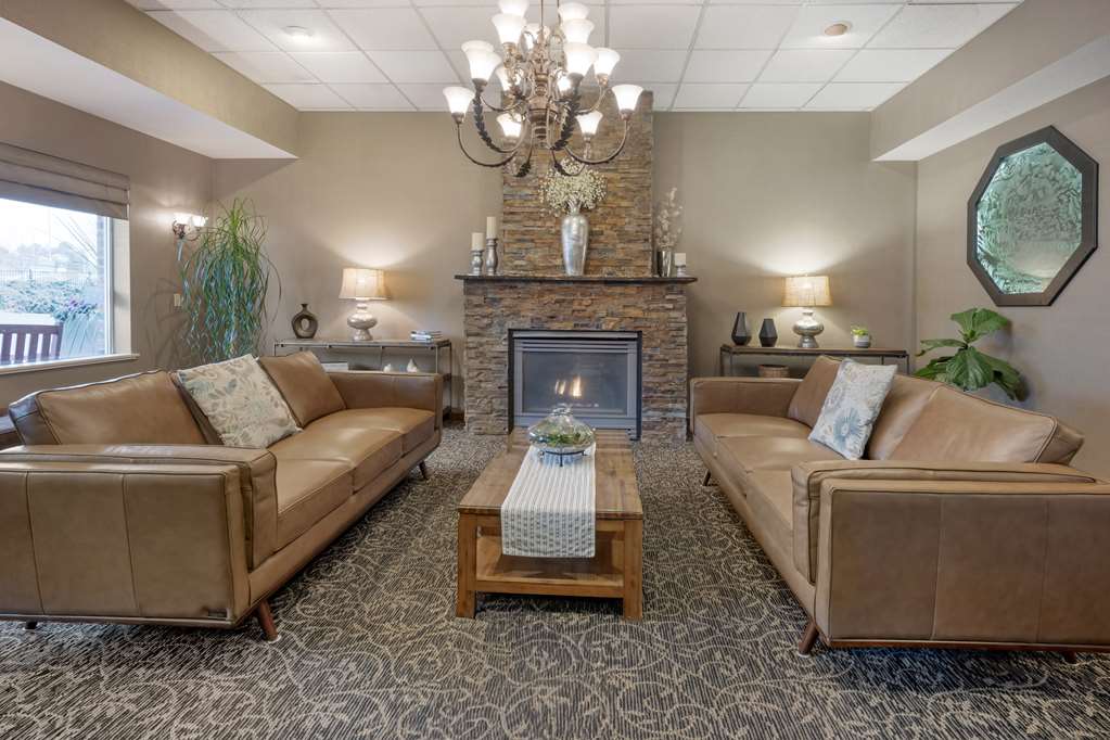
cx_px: 555
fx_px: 524
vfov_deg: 70.4
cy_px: 370
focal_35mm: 17
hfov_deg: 93.3
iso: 400
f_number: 8
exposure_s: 1/8
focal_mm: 17
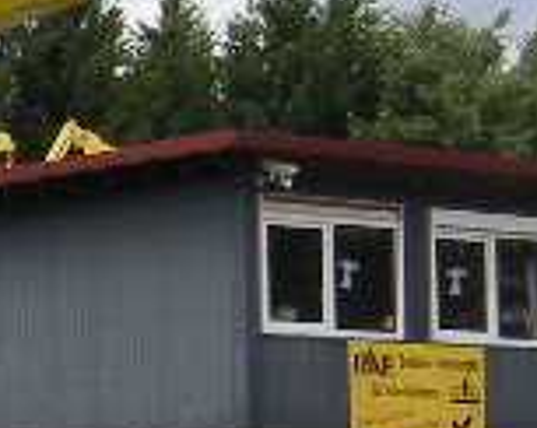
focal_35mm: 183
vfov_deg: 8.3
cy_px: 533
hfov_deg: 10.3
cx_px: -214
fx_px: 2905
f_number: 5.6
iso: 64
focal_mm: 4.7
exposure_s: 1/174
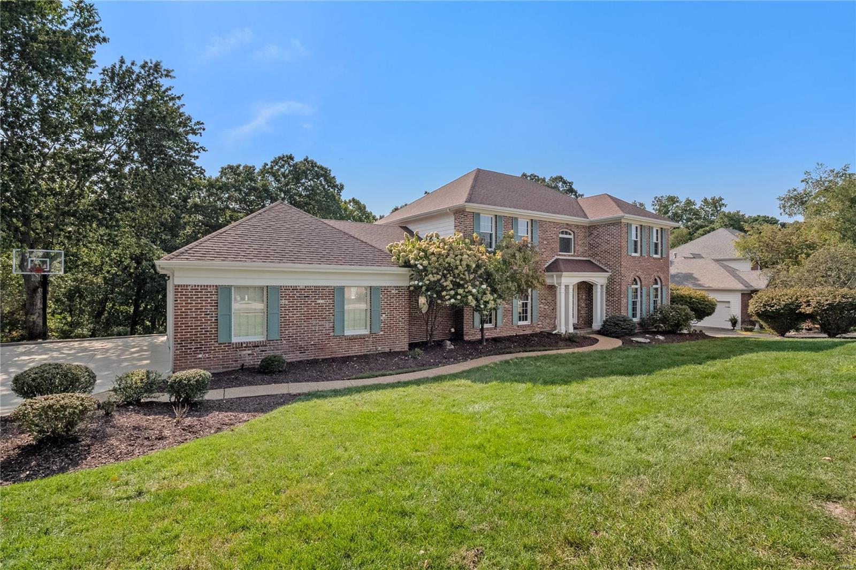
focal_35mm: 16
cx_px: 428
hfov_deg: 96.7
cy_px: 285
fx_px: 380
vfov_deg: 73.7
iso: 400
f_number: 8
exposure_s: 1/3200
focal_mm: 8
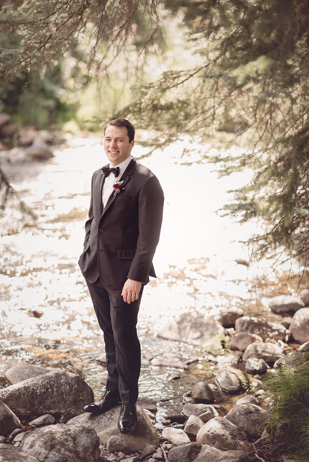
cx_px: 154
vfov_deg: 23.9
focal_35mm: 85
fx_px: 1093
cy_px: 231
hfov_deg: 16.1
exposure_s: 1/640
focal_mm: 85
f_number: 1.8
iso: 250
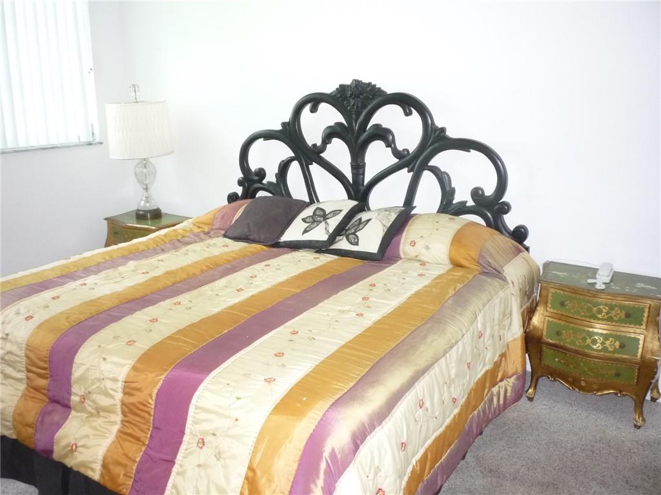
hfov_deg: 56.8
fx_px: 611
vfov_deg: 44.2
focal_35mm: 32
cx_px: 330
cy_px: 248
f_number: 3.3
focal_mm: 5.2
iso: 320
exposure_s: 1/30
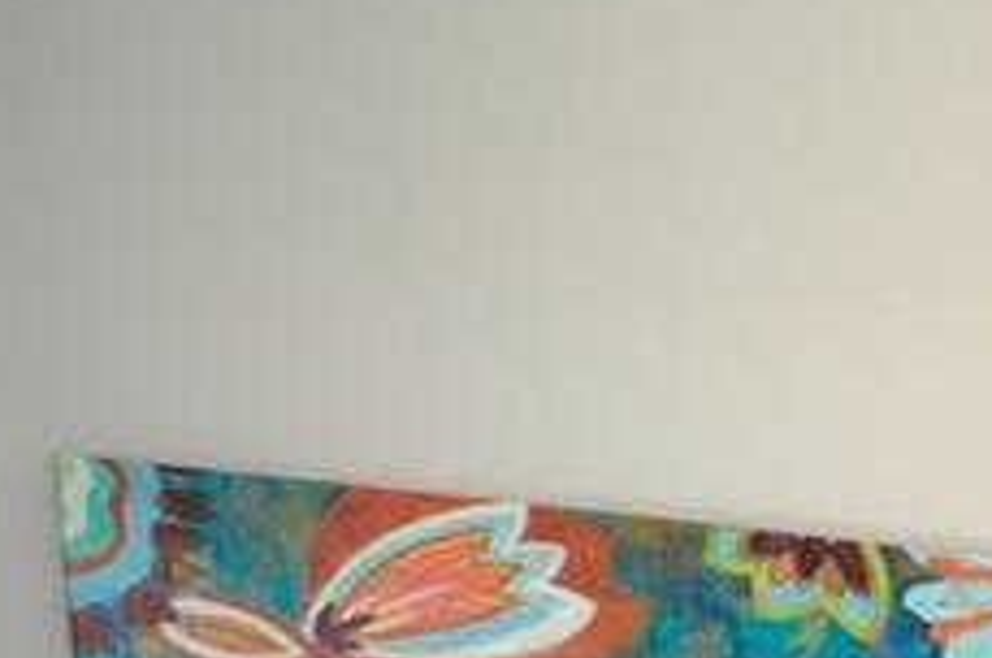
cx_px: 1949
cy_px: 993
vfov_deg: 18.0
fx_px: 1844
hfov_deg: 19.2
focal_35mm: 67
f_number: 3.5
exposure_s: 1/60
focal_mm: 10
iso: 800
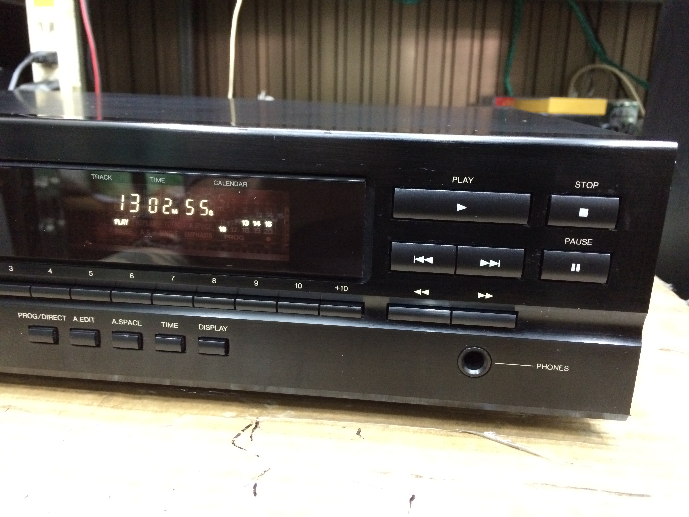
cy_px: 258
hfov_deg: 61.7
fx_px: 577
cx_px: 344
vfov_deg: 48.2
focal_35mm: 29
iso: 500
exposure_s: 1/17
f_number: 2.2
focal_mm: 4.15
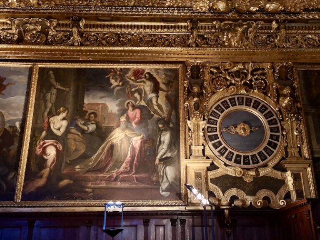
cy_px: 120
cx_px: 160
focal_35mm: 38
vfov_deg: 37.7
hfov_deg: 49.0
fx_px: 351
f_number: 1.8
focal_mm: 3.95
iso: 640
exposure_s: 4
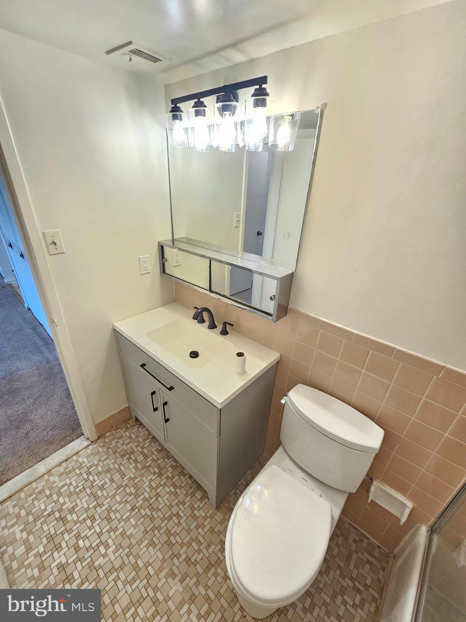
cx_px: 233
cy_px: 311
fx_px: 233
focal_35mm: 13
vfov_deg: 106.2
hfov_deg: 89.9
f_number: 2.2
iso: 250
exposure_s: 1/60
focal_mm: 2.2
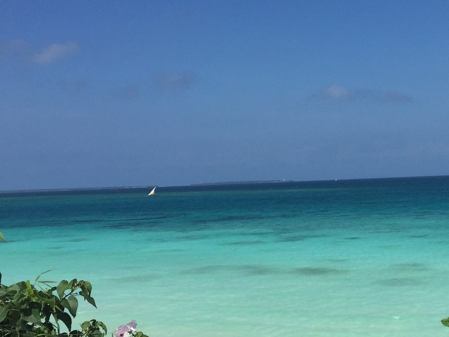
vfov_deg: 25.6
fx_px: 739
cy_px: 214
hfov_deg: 32.6
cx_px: 379
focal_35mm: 57
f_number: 2.2
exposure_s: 1/6623
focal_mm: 4.15
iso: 32
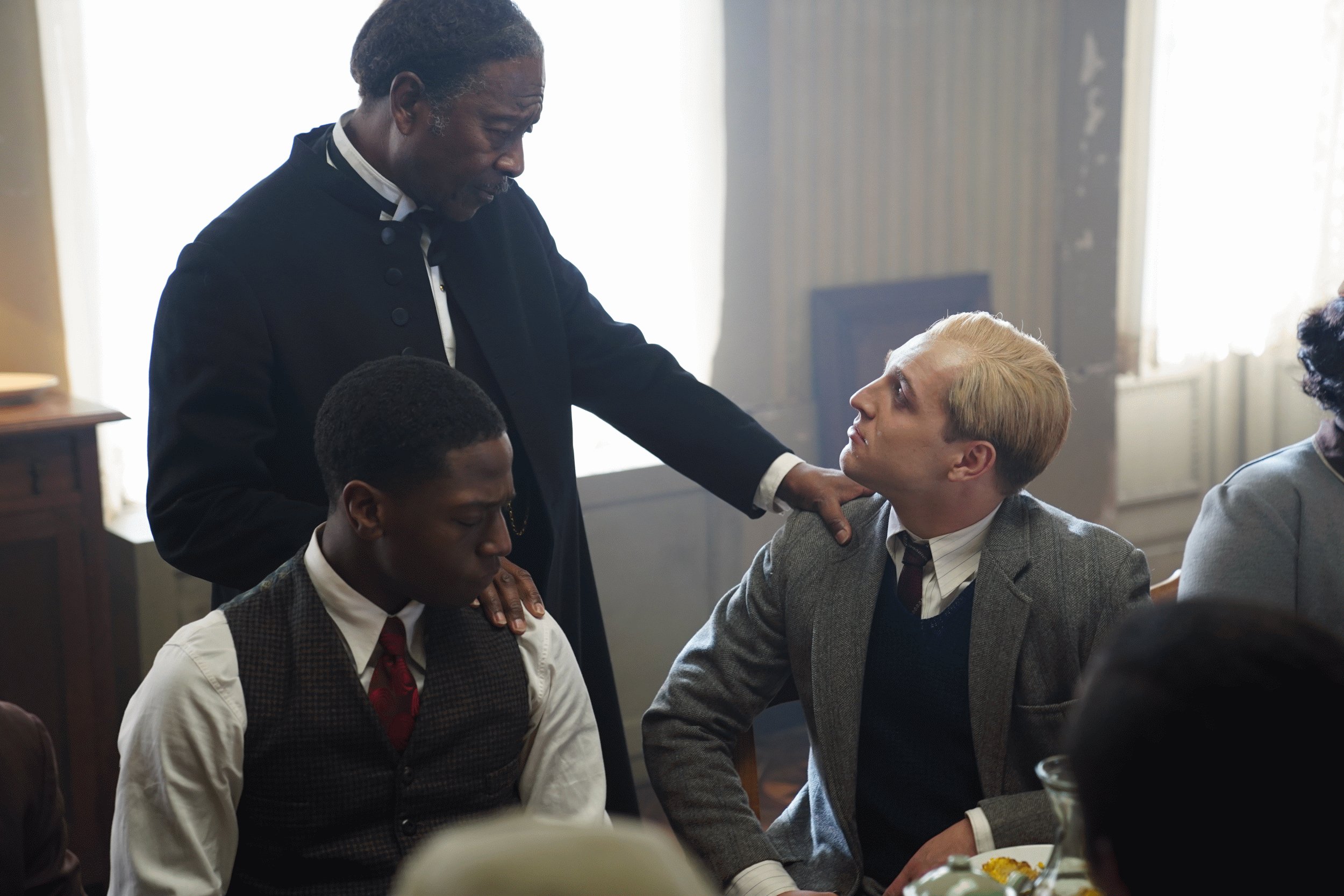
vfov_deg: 20.9
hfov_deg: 31.0
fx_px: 2427
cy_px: 448
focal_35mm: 65
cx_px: 672
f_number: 2.8
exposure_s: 1/60
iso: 1000
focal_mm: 65
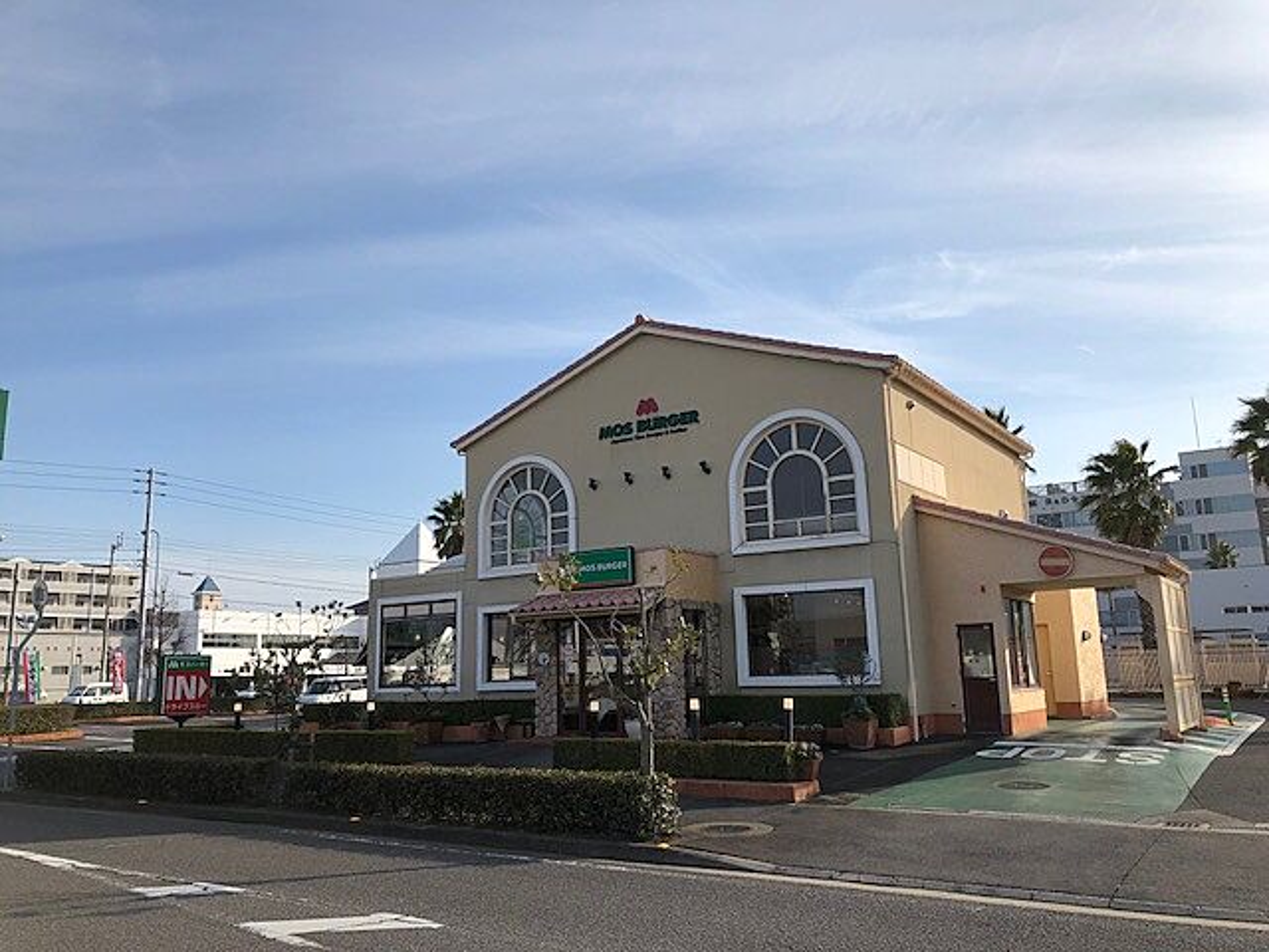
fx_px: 1026
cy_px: 476
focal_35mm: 28
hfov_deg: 63.4
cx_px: 634
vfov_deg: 49.7
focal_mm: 3.99
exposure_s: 1/2315
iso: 20
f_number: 1.8
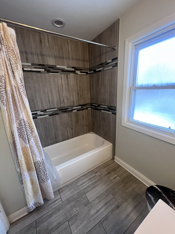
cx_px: 88
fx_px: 88
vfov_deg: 106.2
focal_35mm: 13
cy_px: 117
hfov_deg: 89.9
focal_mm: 1.57
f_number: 1.8
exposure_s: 1/60
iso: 160
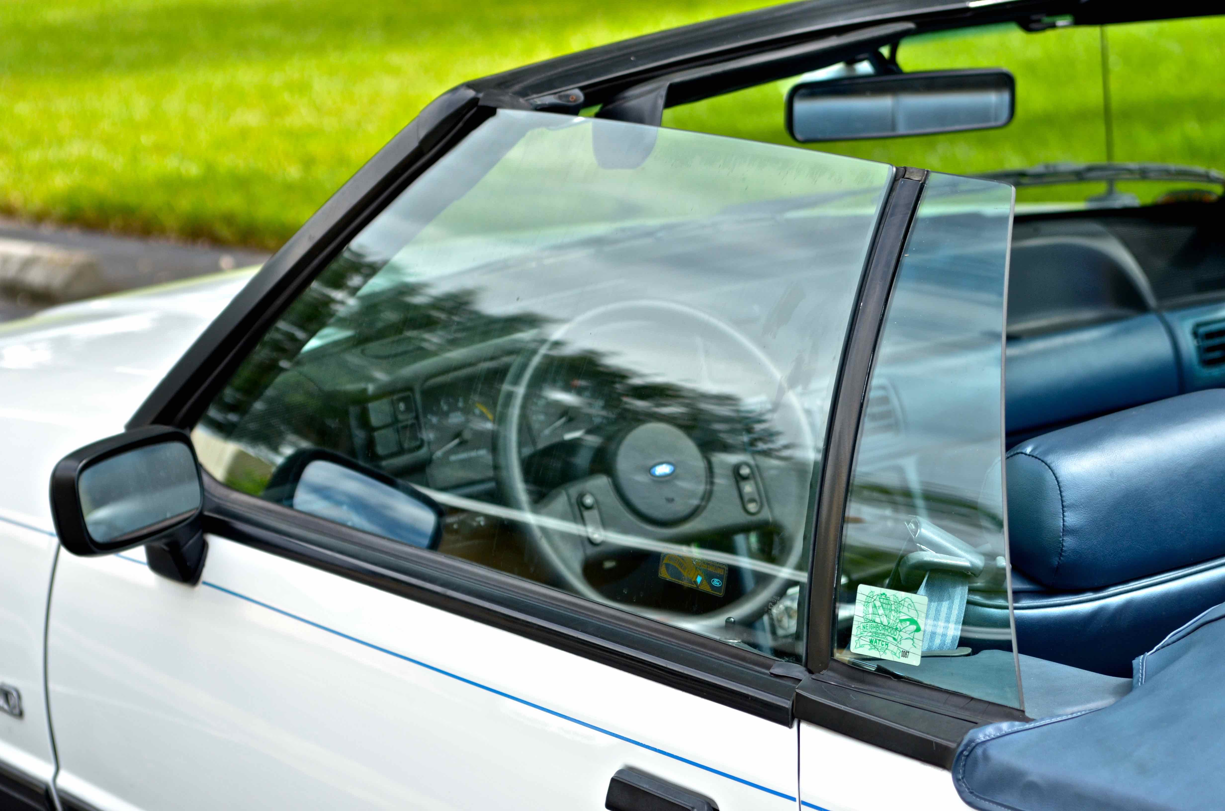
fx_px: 3566
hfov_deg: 19.5
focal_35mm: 105
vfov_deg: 13.0
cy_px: 406
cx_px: 612
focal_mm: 70
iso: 400
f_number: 4.5
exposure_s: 1/800
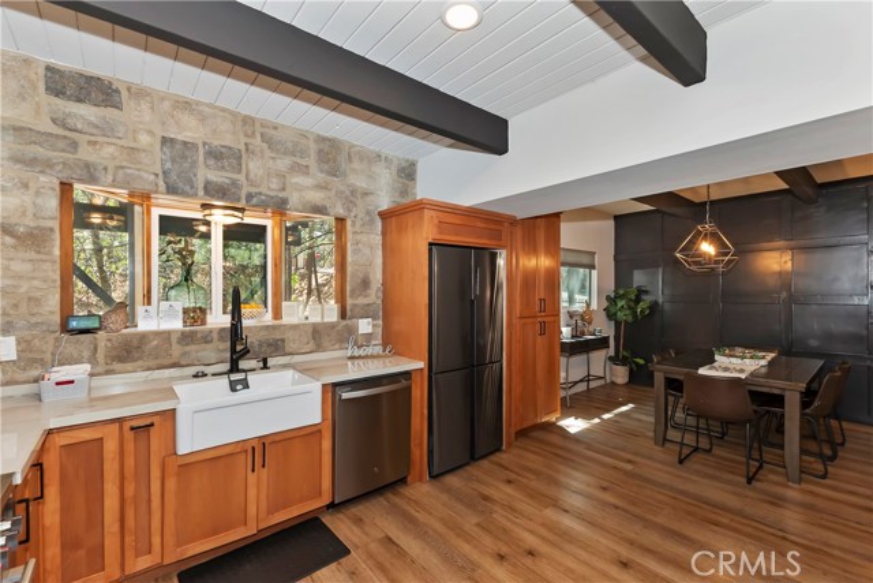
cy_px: 292
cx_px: 436
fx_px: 364
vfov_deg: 77.4
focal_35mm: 15
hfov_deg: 100.4
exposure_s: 1/30
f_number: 8
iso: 400
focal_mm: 10
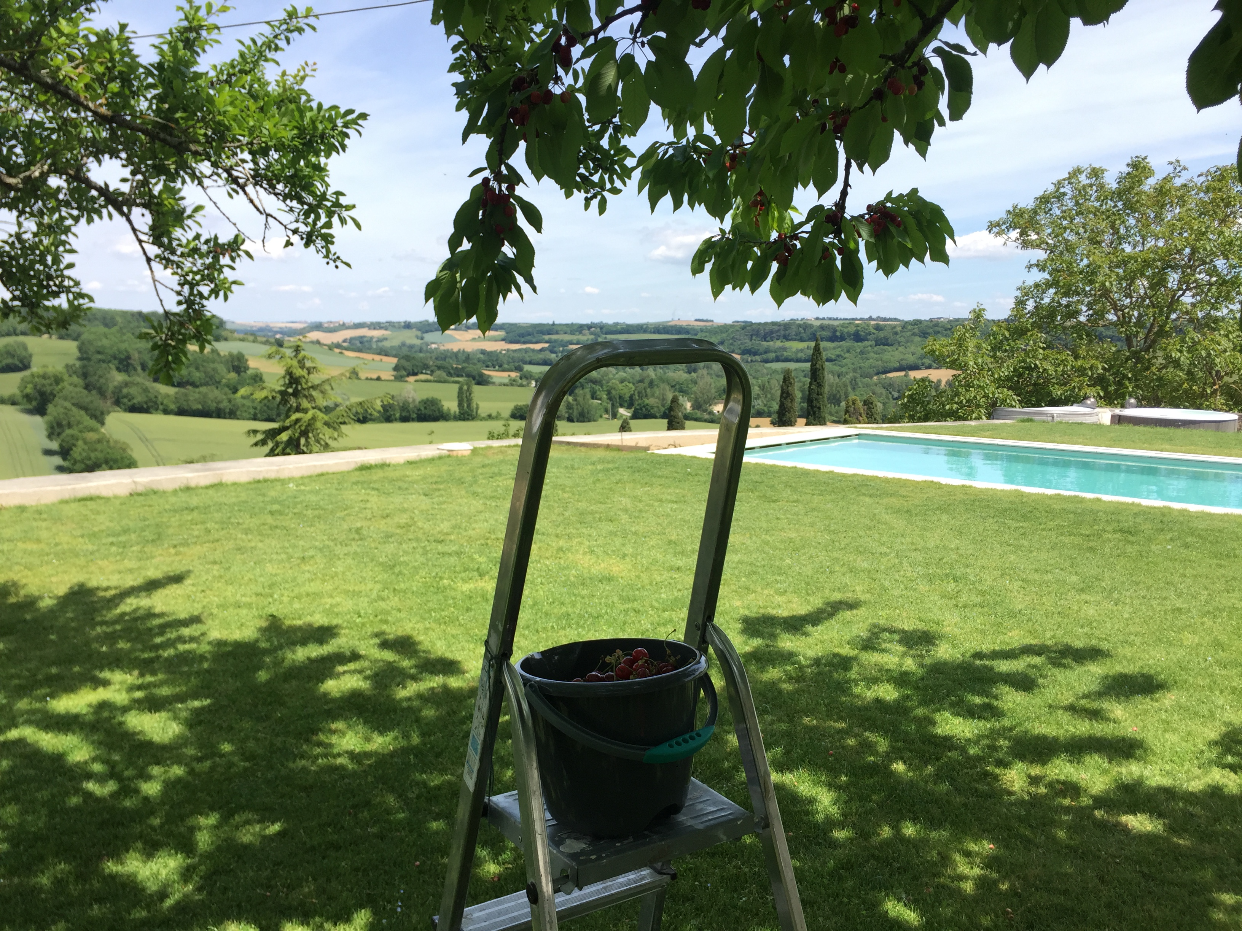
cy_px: 466
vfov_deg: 48.2
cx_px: 621
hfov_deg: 61.7
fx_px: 1041
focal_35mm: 29
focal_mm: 4.15
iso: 32
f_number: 2.2
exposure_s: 1/1014
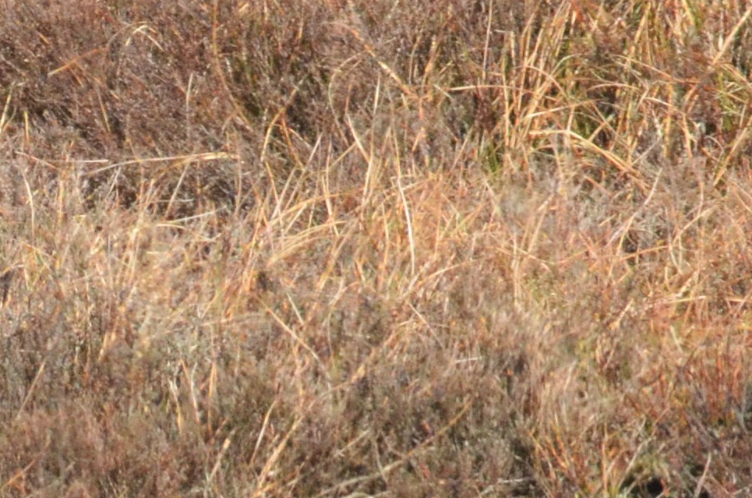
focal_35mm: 2067
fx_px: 43085
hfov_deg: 1.0
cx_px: -242
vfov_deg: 0.7
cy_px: -84
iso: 2500
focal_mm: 500
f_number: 11
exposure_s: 1/2000
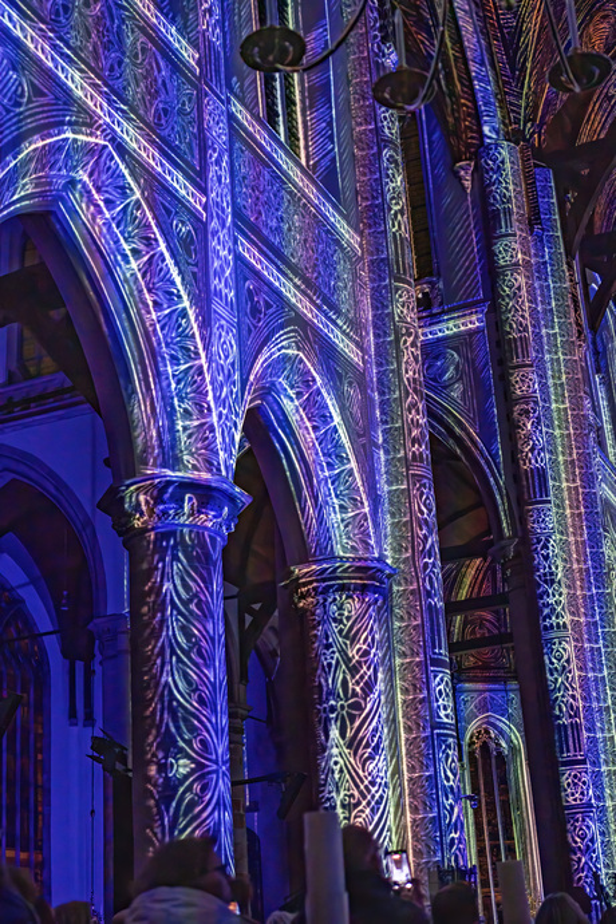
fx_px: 1347
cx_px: 308
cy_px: 462
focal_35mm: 52
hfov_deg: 25.8
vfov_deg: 37.9
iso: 1250
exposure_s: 1/125
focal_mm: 35
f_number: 1.8
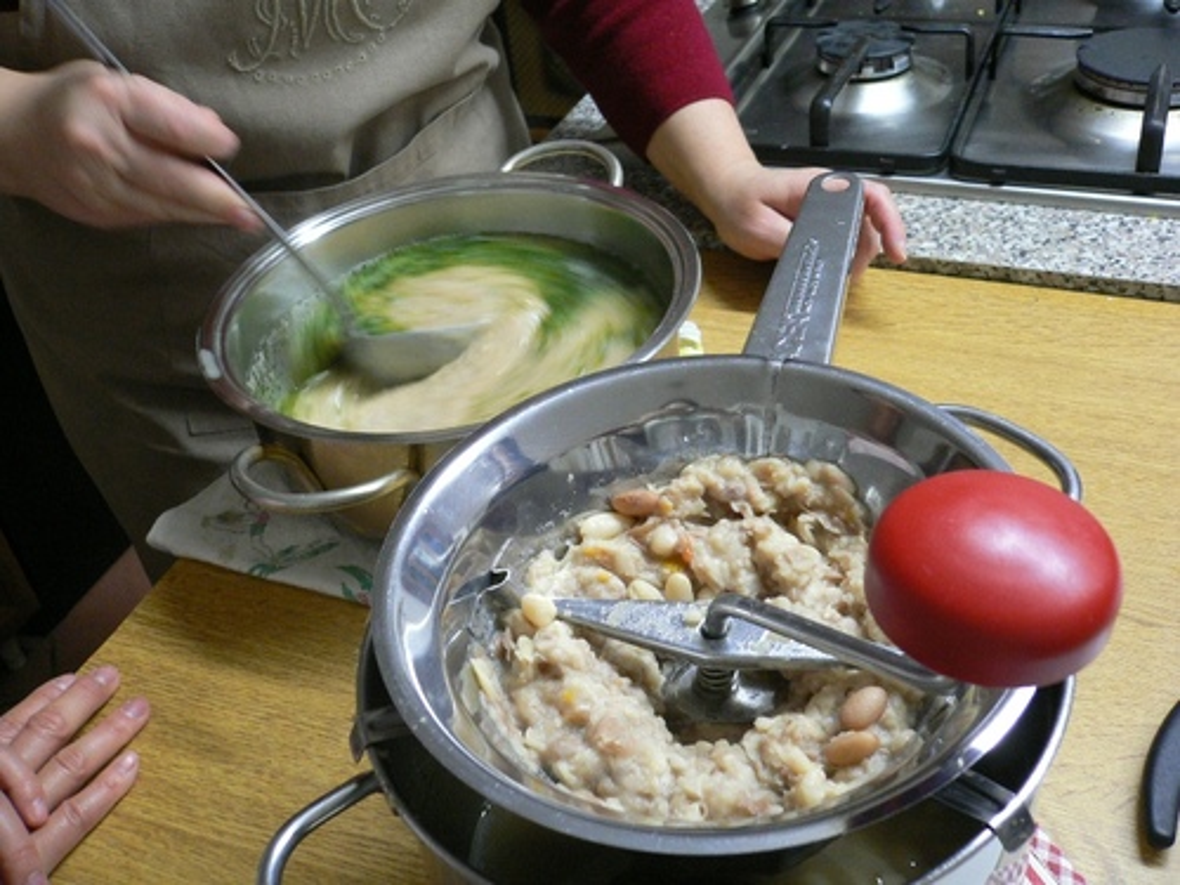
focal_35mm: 35
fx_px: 1193
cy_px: 442
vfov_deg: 40.7
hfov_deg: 52.6
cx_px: 590
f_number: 2.8
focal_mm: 5.8
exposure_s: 1/20
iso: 200
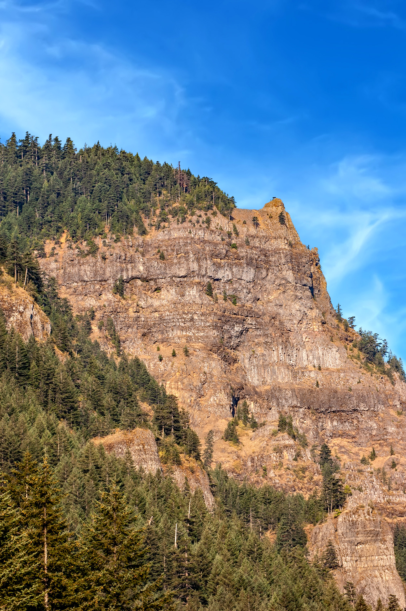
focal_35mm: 174
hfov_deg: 7.9
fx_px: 2949
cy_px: 306
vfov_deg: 11.8
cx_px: 203
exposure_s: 1/320
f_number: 10
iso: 200
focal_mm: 116
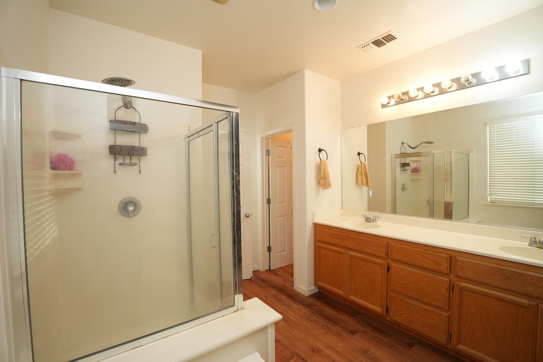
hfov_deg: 100.4
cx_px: 272
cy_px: 181
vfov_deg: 77.3
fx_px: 226
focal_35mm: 15
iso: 320
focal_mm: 10
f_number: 2.8
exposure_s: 1/60
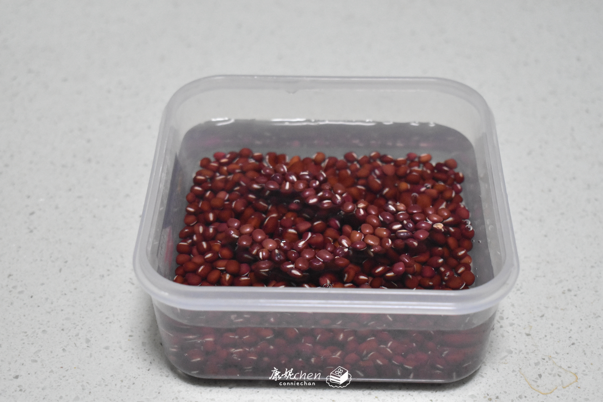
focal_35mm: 69
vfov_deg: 19.7
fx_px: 1156
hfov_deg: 29.2
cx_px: 302
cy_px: 201
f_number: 5.3
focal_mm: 46
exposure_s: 1/80
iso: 5600
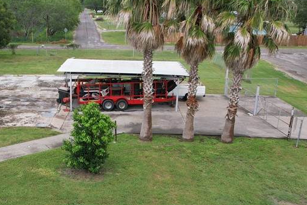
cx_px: 84
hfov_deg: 40.9
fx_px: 401
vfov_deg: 28.3
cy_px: 152
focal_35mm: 47
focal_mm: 8.38
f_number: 2.8
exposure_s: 1/350
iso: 200
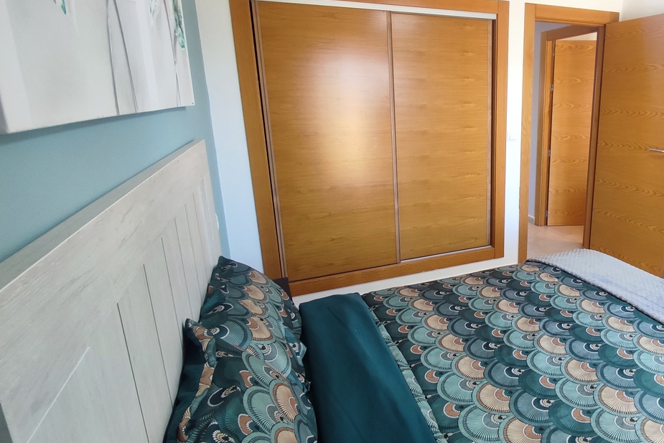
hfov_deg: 73.4
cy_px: 209
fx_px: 424
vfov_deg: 55.1
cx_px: 452
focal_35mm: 23
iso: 155
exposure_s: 1/50
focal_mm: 1.65
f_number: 2.2
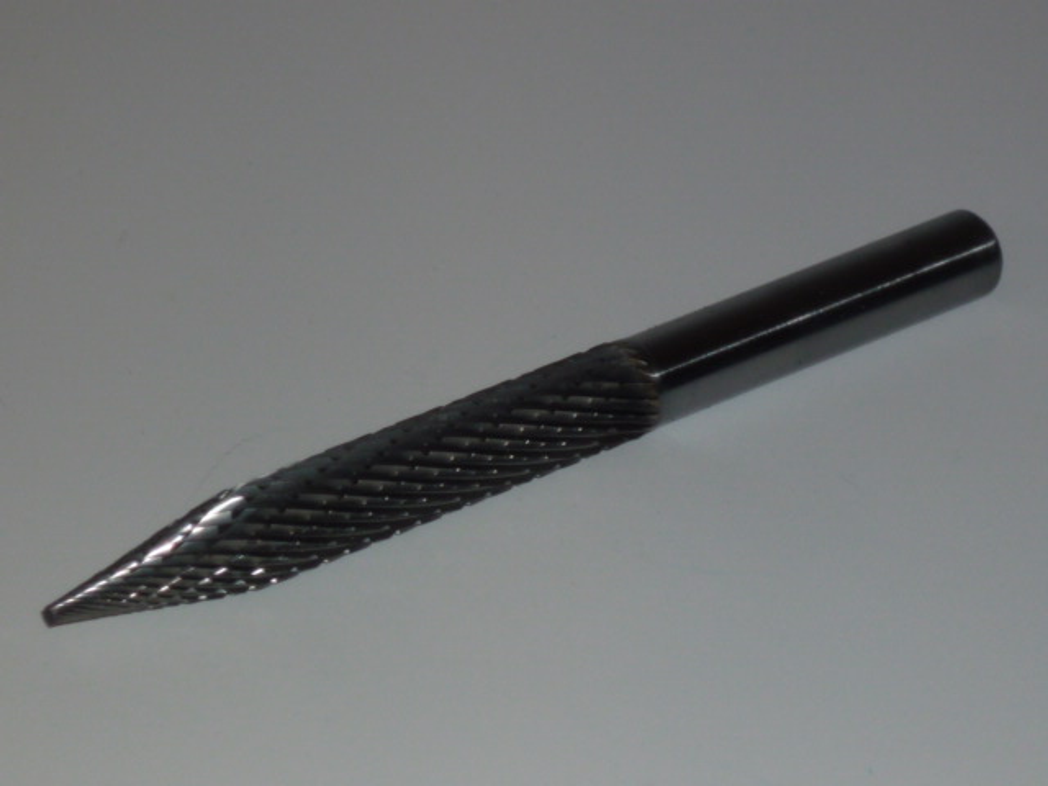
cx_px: 524
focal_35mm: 167
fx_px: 5056
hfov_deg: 11.8
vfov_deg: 8.9
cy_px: 393
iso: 100
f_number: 5.5
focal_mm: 16.4
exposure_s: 1/50
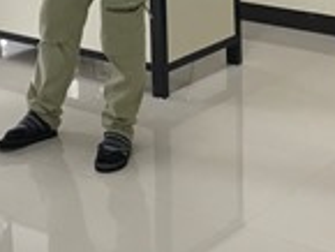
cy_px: -96
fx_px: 1036
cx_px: 75
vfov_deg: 13.3
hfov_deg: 18.2
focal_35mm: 107
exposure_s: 1/17
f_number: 1.8
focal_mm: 3.99
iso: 40
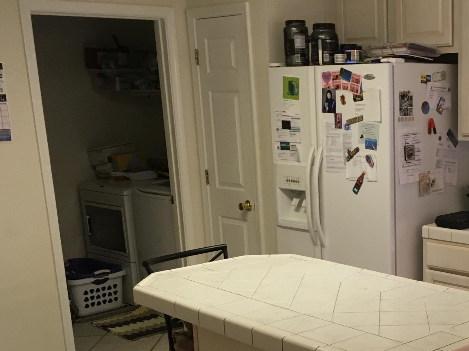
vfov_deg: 25.6
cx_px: 387
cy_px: 284
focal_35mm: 56
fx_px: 759
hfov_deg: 33.2
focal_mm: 4.15
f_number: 2.2
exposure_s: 1/30
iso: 100
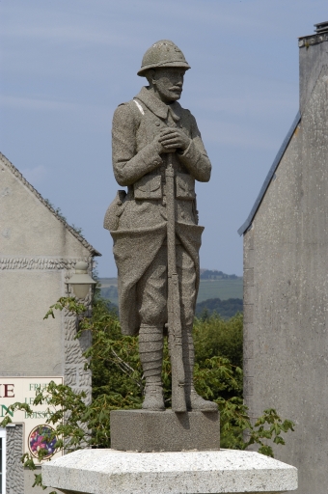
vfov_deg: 13.1
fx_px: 2158
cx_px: 164
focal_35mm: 158
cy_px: 247
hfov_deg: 8.7
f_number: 16
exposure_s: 1/160
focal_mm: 105
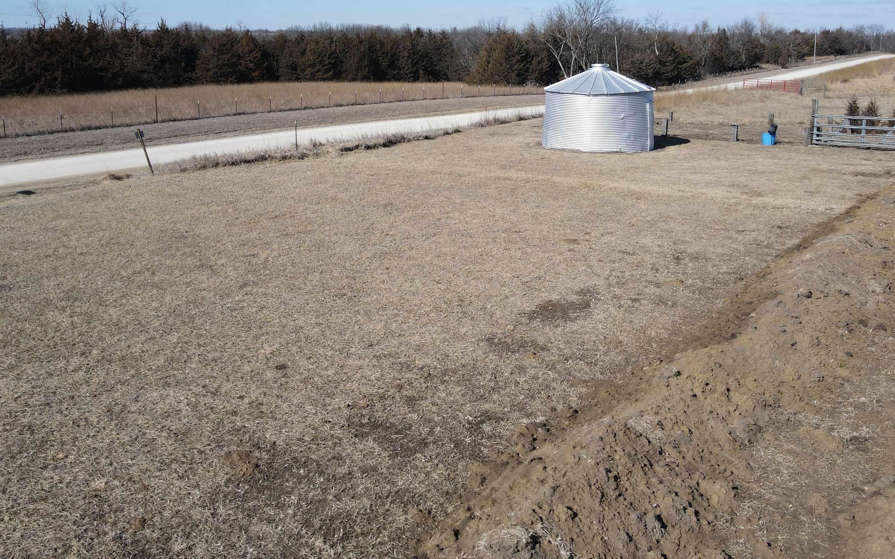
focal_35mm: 30
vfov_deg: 41.2
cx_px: 433
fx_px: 732
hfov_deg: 62.9
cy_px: 176
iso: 100
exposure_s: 1/800
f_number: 2.8
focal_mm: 4.5
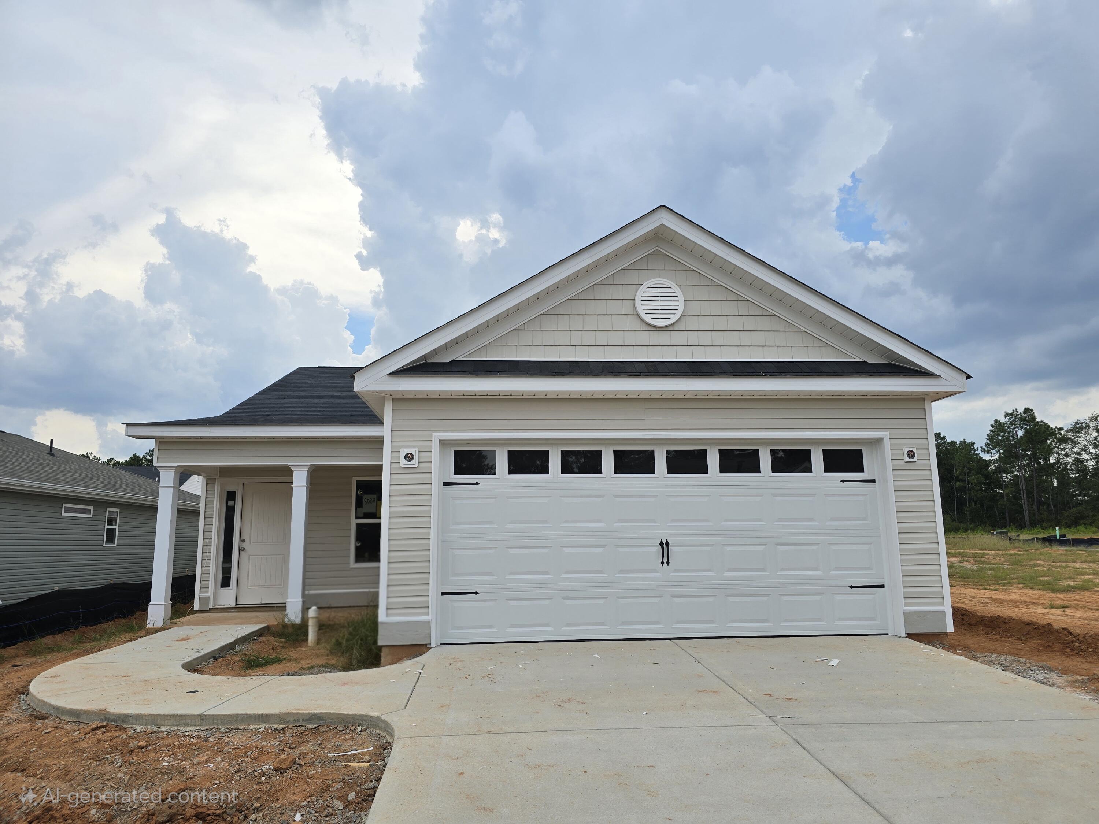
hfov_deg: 73.9
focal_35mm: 23
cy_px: 412
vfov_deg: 58.9
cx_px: 550
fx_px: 730
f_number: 1.7
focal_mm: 6.3
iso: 12
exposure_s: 1/909
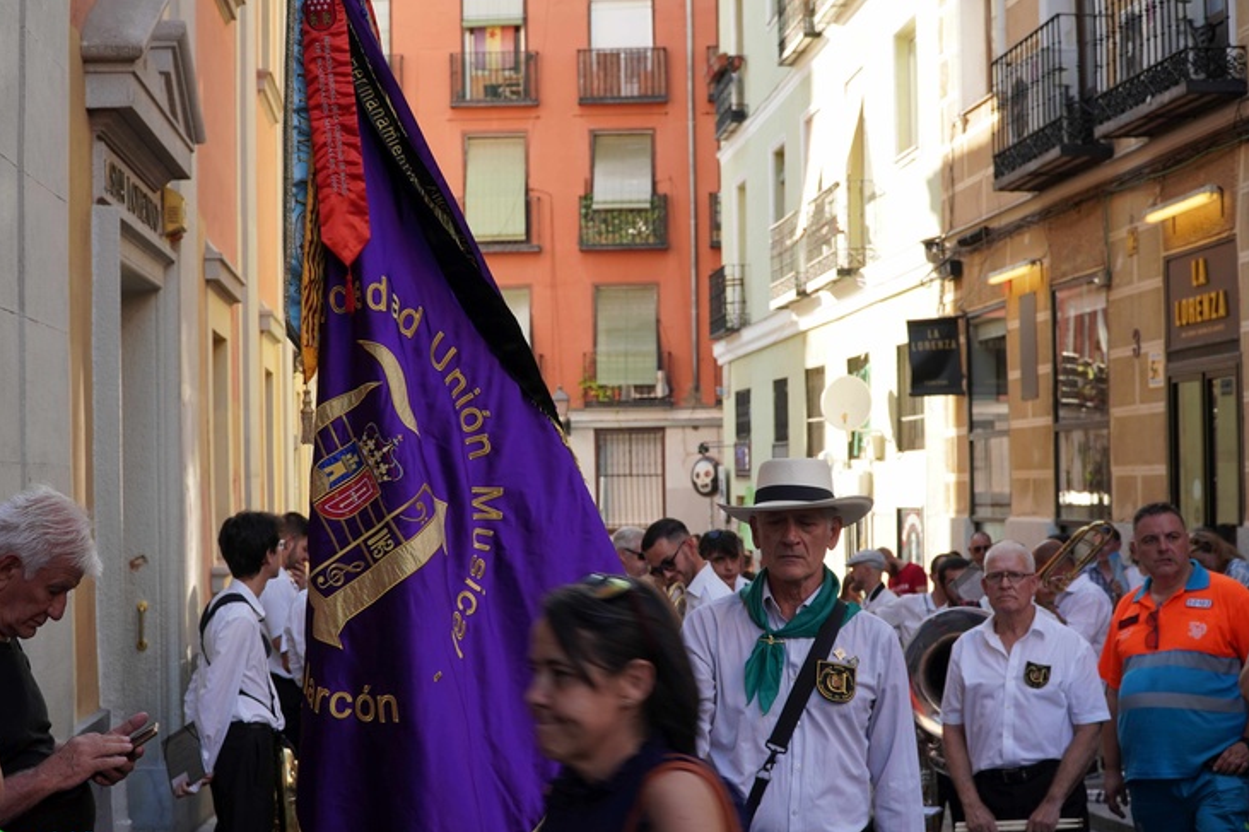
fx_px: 1804
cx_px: 615
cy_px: 449
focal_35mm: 52
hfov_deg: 38.2
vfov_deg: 26.0
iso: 100
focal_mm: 32
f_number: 5
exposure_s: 1/80
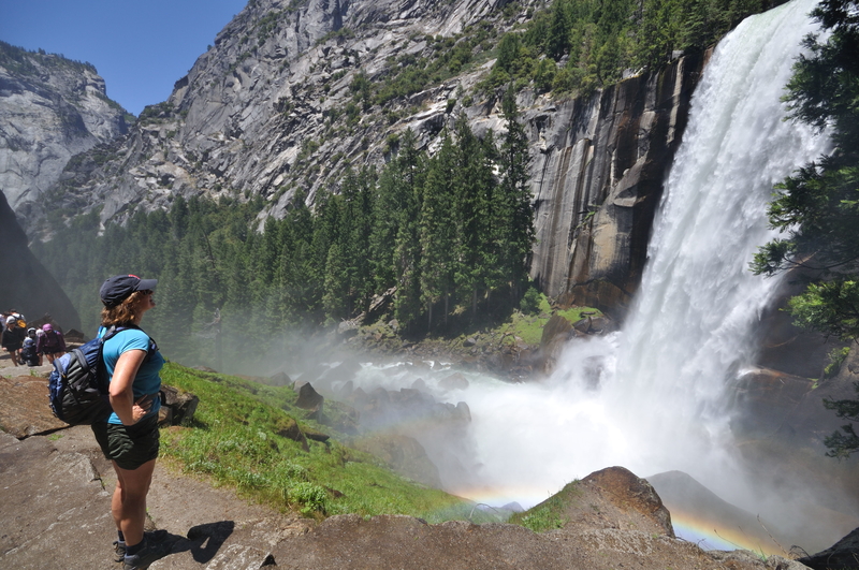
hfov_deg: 100.5
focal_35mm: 15
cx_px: 430
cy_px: 285
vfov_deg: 77.2
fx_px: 357
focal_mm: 10
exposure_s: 1/320
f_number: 9
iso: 200
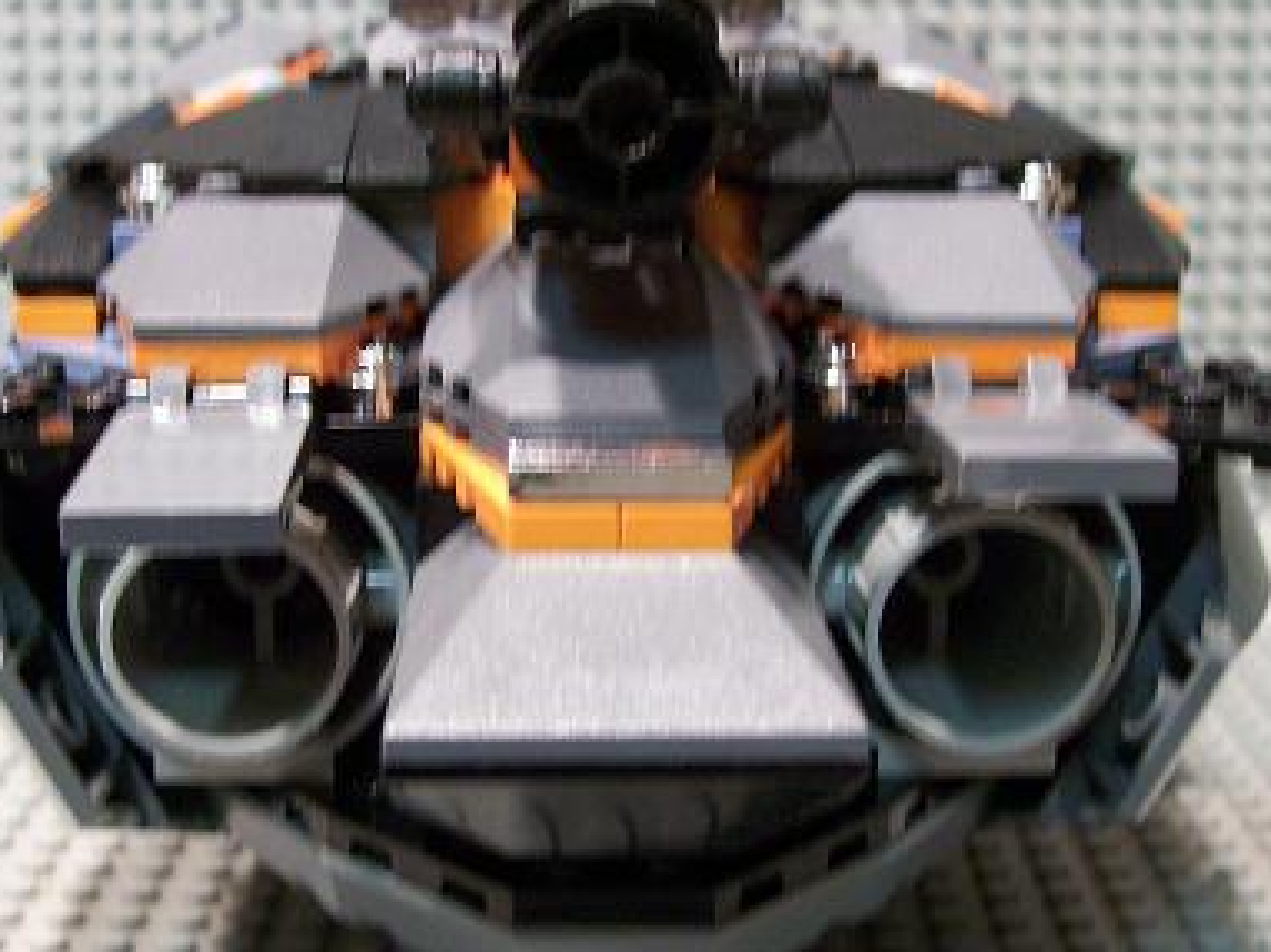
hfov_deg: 33.2
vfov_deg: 25.2
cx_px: 574
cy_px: 444
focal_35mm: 58
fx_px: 2128
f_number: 2.7
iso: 160
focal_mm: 6
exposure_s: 1/13.2
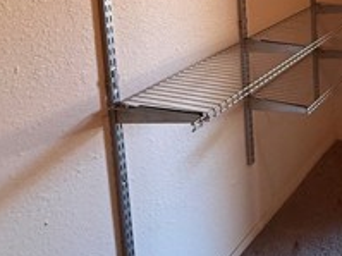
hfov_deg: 34.1
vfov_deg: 28.0
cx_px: 407
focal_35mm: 45
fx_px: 444
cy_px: -53
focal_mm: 2.22
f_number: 2.2
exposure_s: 1/60
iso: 500
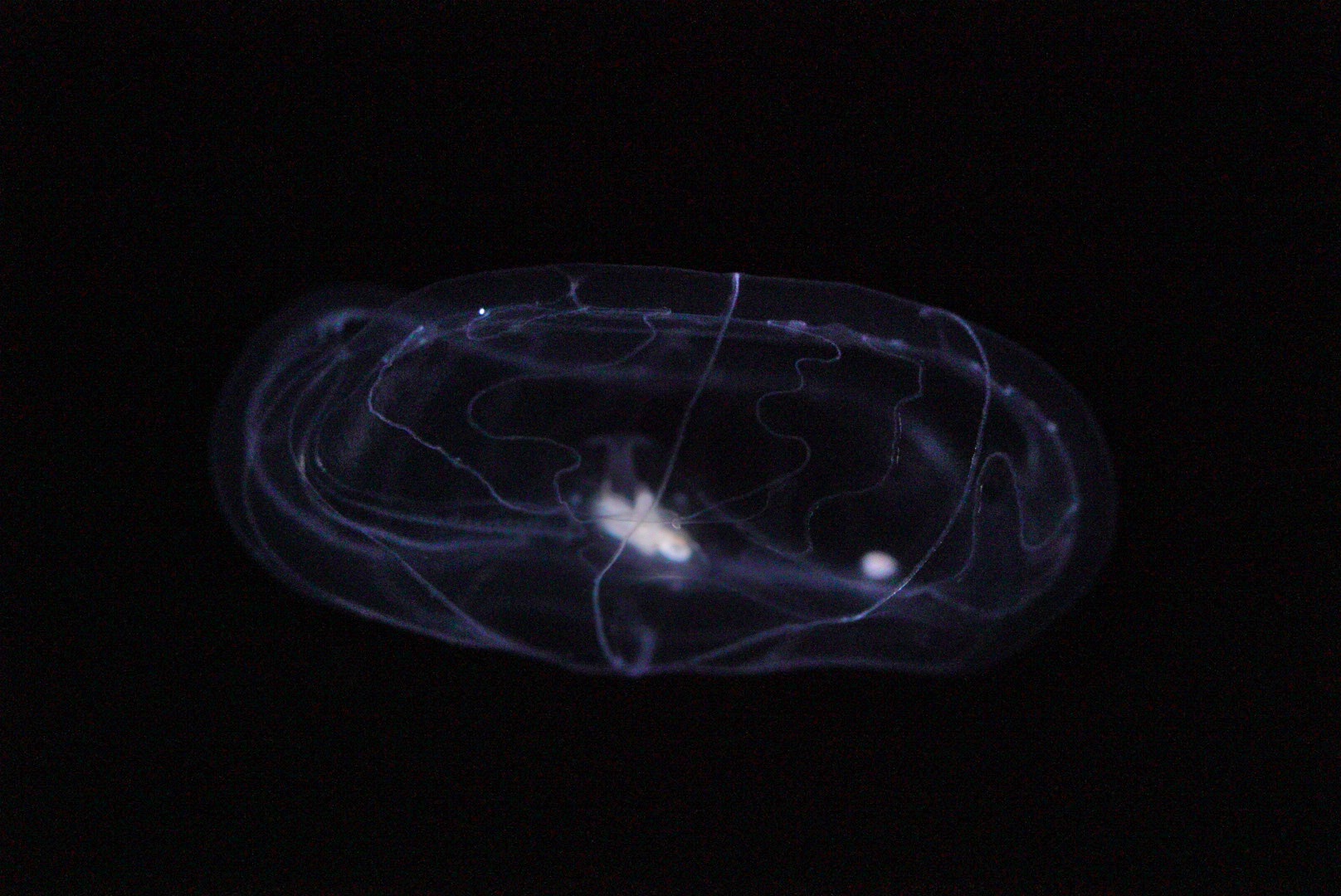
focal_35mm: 135
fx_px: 5032
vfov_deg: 10.2
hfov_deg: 15.2
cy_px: 448
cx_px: 670
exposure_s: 1/161
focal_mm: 90
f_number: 3.5
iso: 8000
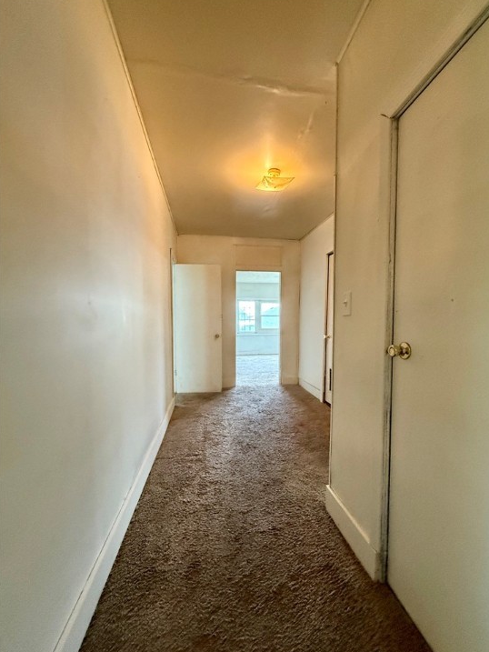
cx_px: 259
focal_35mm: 15
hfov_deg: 81.7
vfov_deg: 98.1
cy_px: 338
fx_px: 282
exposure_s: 1/120
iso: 640
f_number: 2.2
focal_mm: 2.22
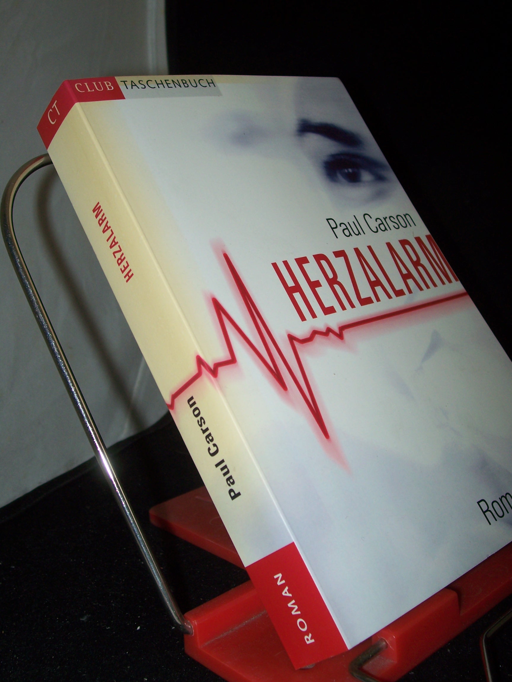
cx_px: 256
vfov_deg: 44.8
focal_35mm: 42
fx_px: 828
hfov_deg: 34.3
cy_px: 341
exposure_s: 1/60
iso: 80
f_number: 2.8
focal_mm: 7
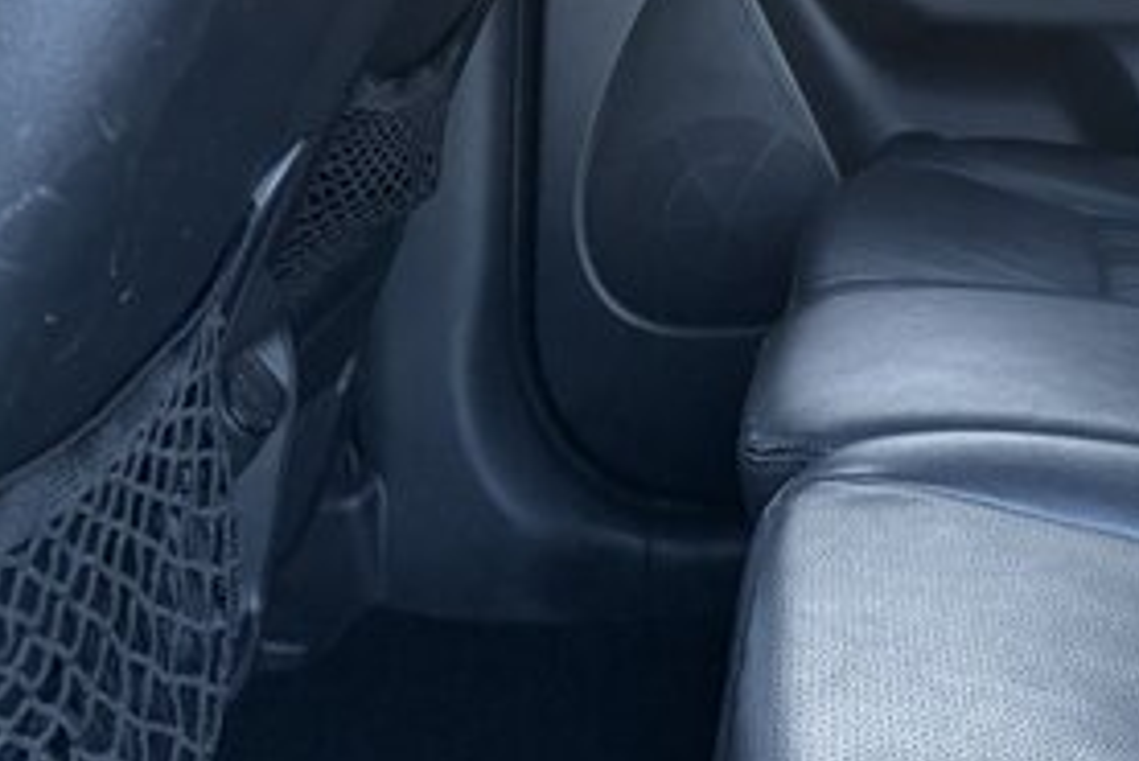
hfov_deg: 22.2
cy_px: -37
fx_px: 2469
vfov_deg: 17.0
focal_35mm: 78
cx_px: 1624
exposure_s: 1/60
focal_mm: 5.96
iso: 250
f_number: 1.6
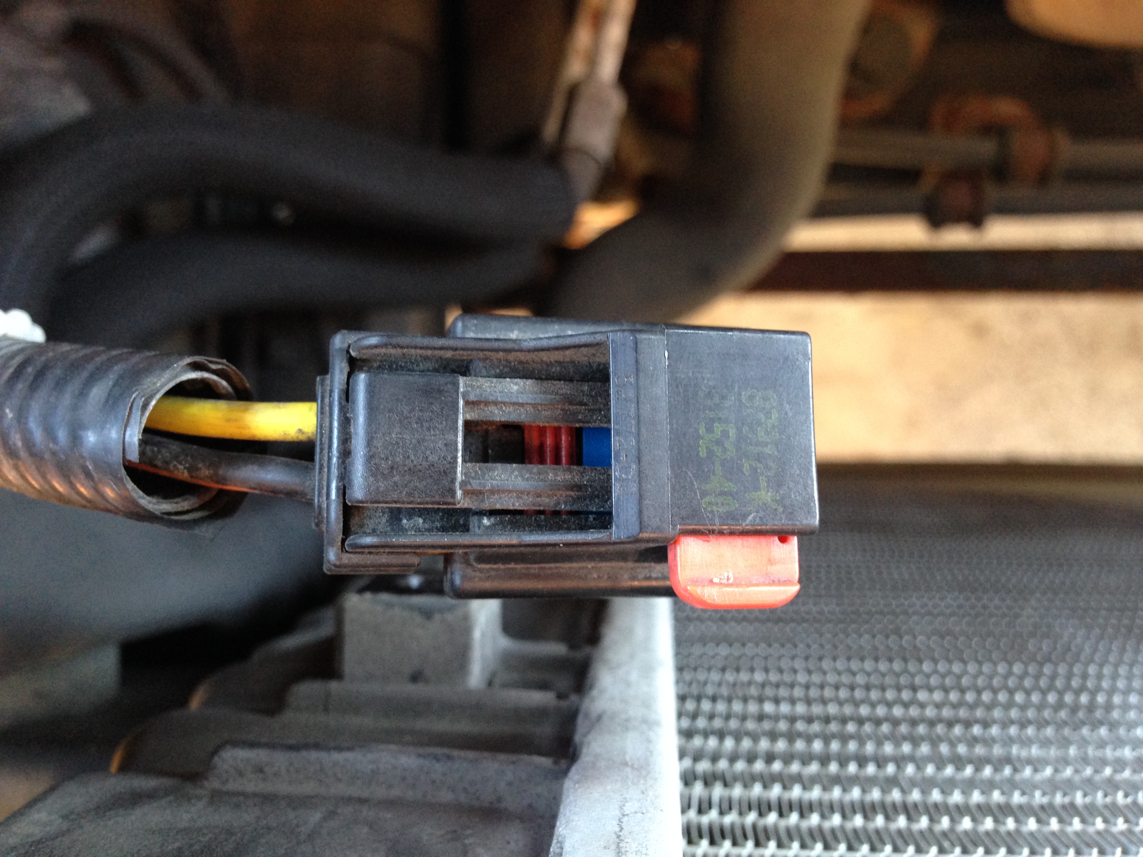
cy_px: 428
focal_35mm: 33
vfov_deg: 42.9
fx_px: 1090
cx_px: 572
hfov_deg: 55.4
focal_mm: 4.12
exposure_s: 1/20
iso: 200
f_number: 2.4
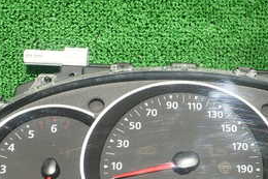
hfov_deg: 27.7
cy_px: 139
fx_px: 536
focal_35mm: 72
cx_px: 201
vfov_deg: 18.8
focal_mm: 5.5
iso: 100
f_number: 3.2
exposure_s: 1/160
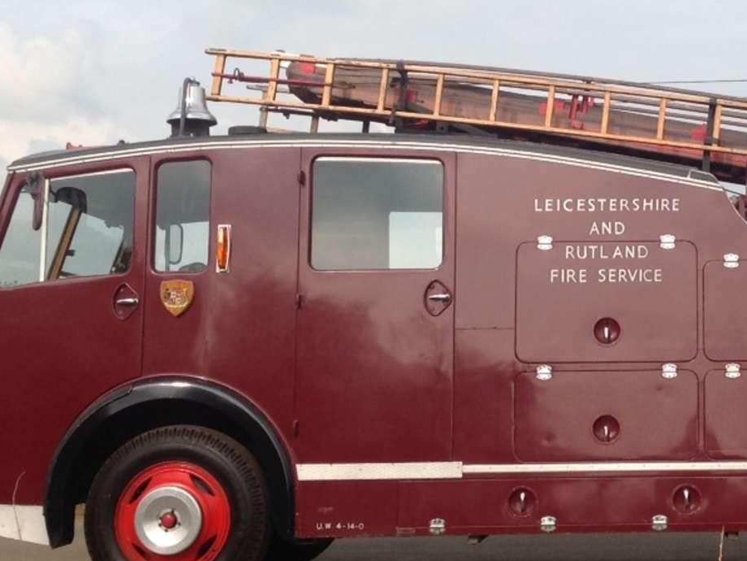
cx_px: 683
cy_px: 261
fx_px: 1640
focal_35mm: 76
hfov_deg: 24.8
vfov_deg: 19.4
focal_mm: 4.28
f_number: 2.4
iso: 50
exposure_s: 1/1209
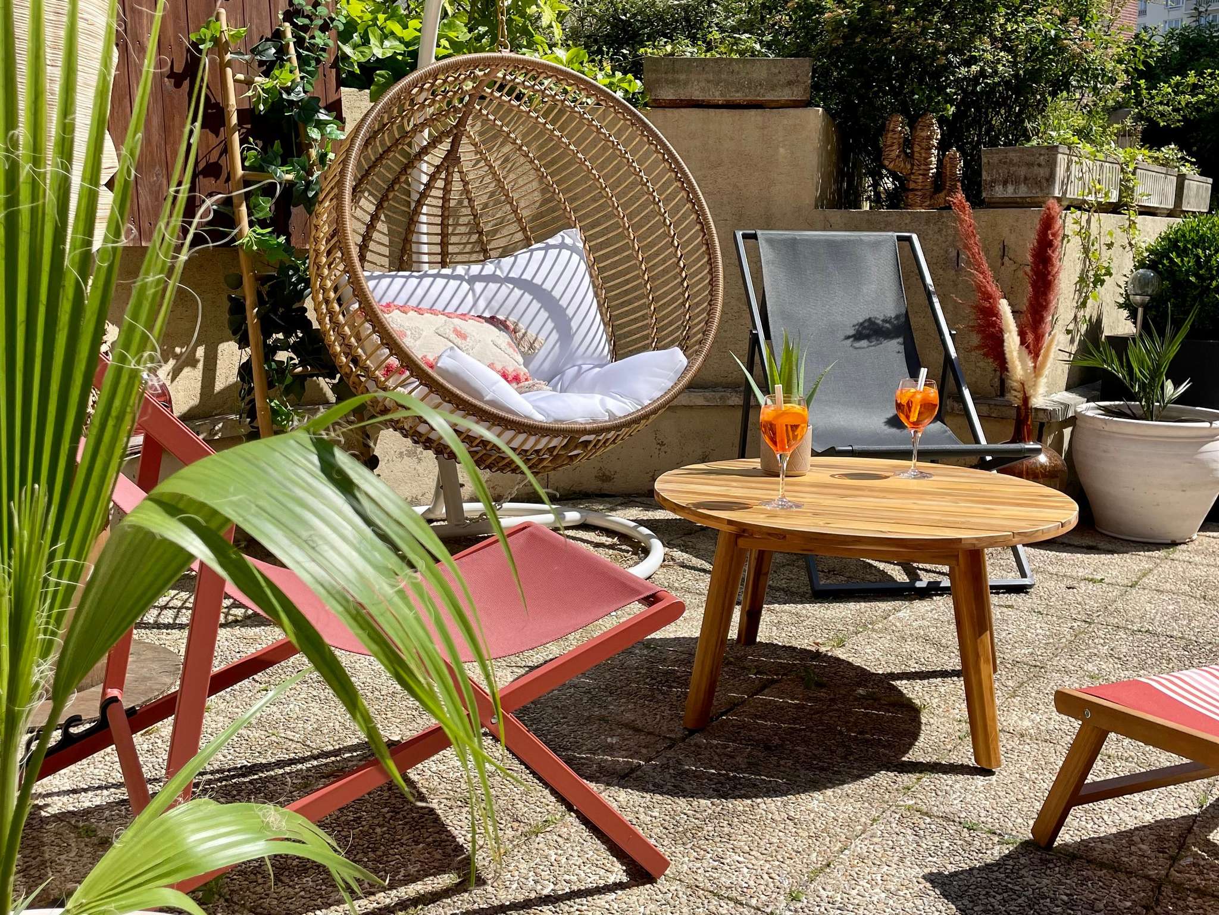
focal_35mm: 26
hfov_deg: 67.3
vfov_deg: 53.1
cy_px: 458
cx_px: 610
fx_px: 916
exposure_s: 1/4831
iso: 50
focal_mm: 4.2
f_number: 1.6
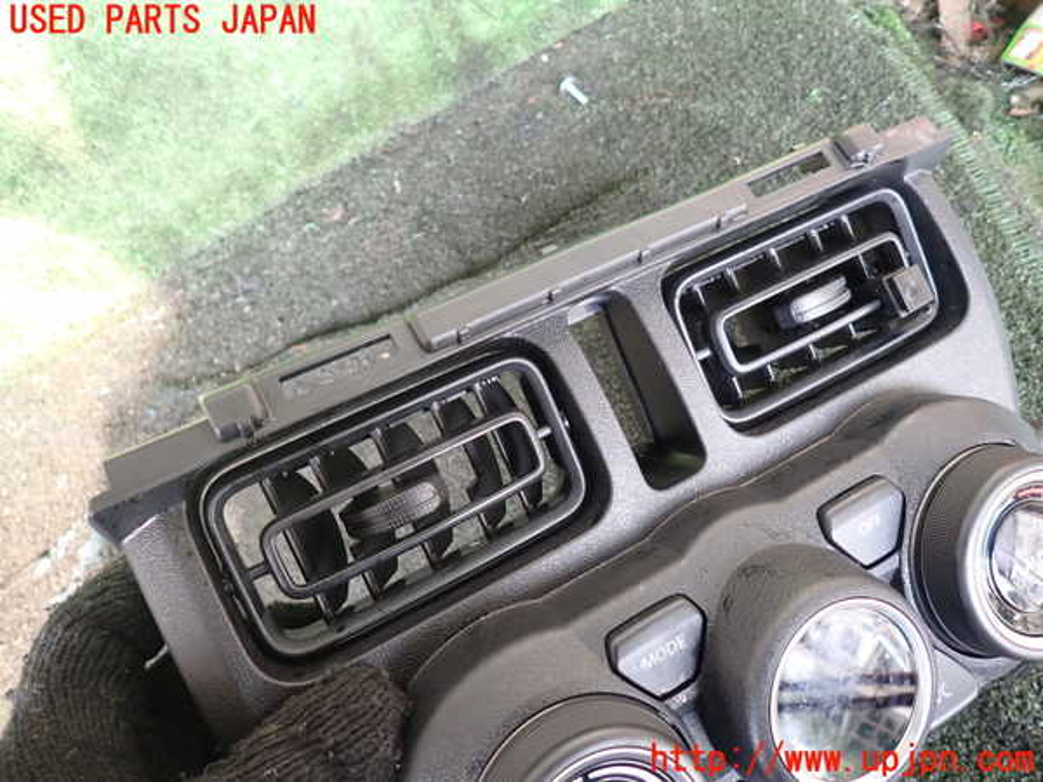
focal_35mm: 25
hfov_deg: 69.4
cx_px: 522
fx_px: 753
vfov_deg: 54.9
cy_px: 391
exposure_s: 1/50
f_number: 2
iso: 200
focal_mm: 4.5
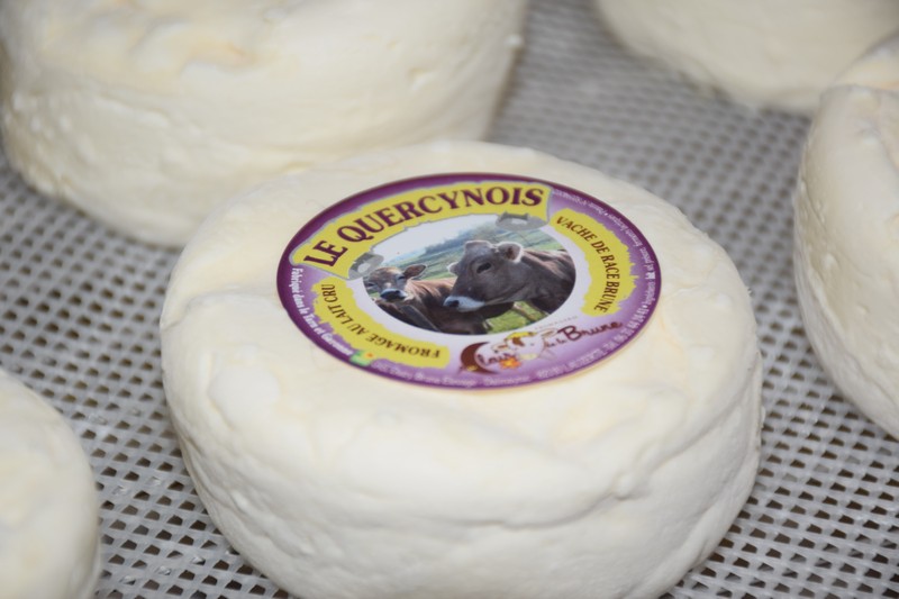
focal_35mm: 142
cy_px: 300
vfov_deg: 9.6
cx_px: 450
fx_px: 3558
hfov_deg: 14.4
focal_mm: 95
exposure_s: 1/60
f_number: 5.3
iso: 360
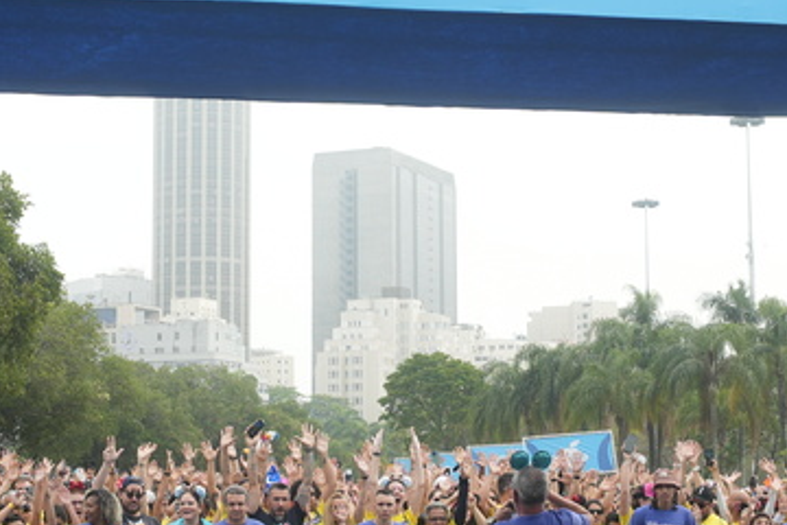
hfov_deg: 22.9
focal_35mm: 89
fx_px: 1945
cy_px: 172
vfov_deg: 15.3
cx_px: 345
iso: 125
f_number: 4.5
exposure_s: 1/320
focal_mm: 27
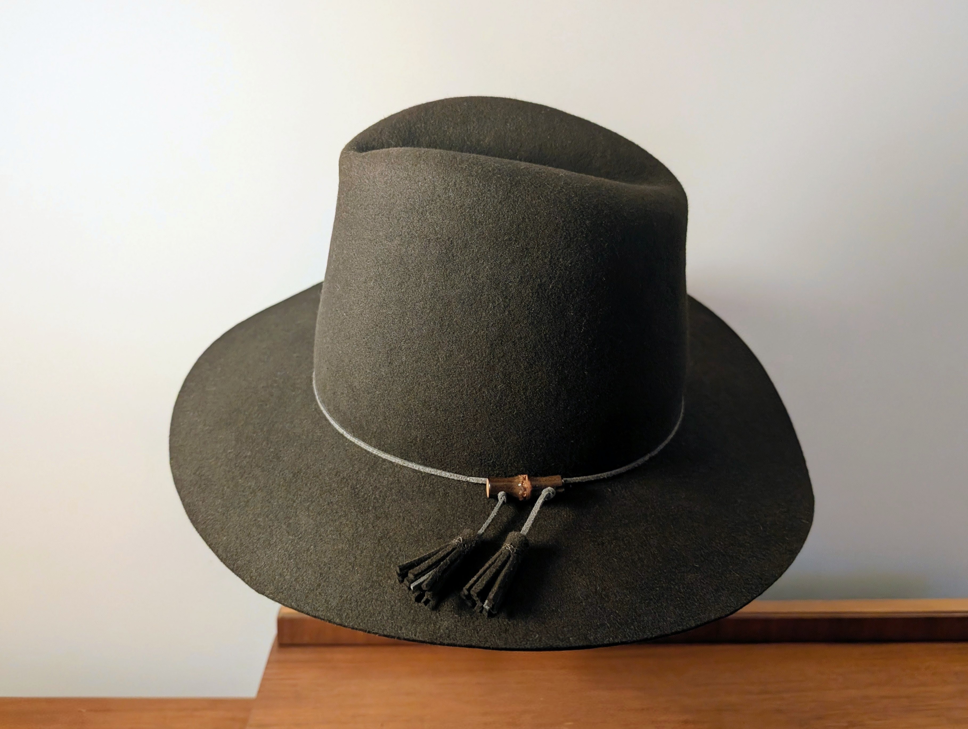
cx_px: 484
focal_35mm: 24
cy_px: 364
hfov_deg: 71.5
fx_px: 672
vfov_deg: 56.9
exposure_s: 1/81.6
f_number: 1.68
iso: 701
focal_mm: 6.9
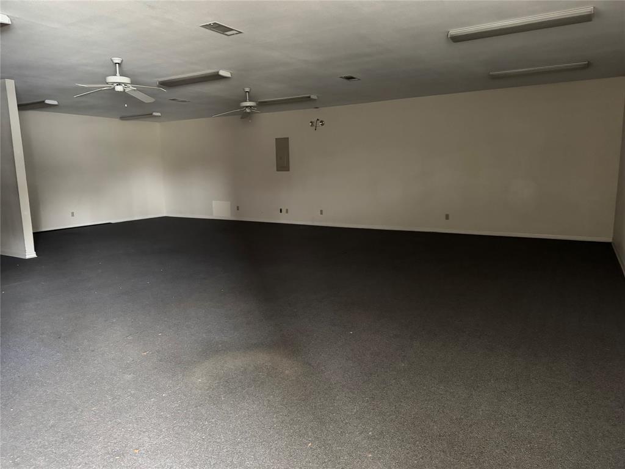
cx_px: 312
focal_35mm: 24
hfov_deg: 71.6
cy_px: 234
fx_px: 433
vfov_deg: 56.8
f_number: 1.78
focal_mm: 6.76
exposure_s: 1/34
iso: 1000
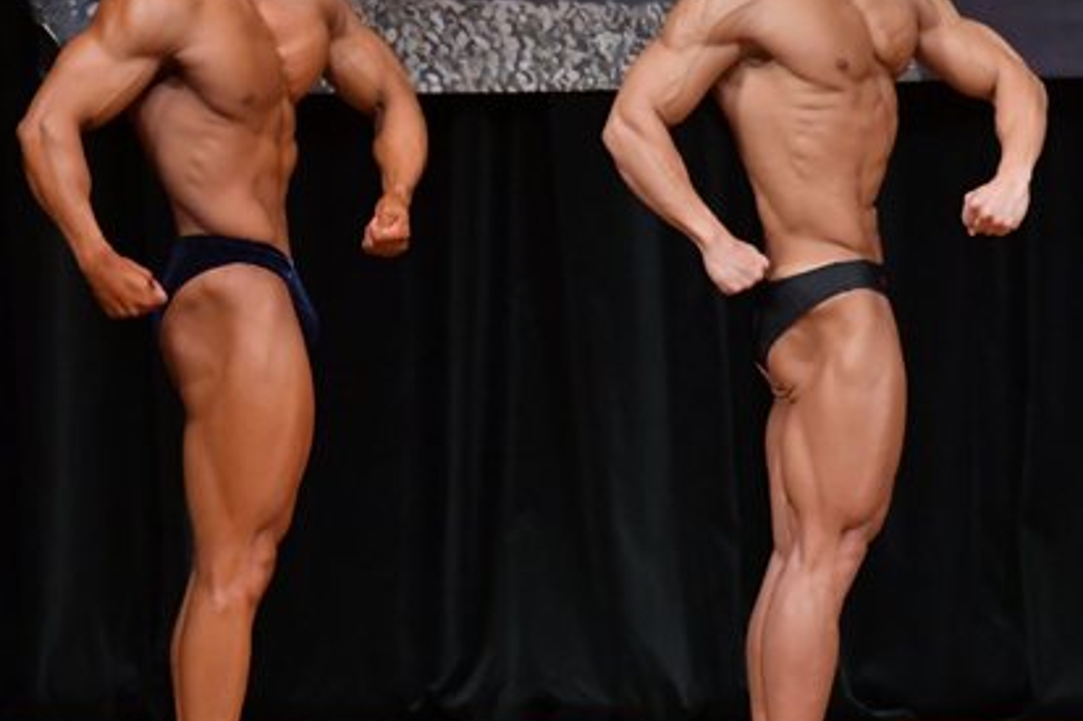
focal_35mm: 507
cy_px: 283
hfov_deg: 4.1
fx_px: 15245
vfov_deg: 2.7
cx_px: 361
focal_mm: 180
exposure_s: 1/400
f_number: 5.6
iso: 5000
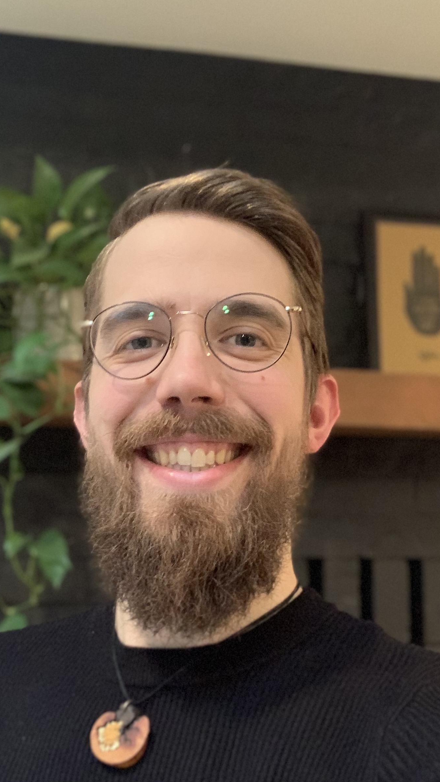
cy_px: 392
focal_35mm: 35
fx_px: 726
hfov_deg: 33.5
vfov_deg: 56.6
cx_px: 160
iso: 320
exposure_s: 1/30
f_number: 2.2
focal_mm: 2.87
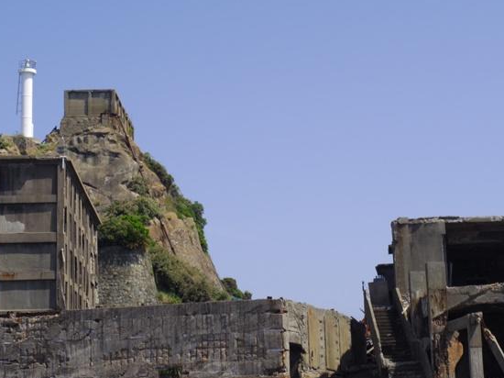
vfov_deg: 18.9
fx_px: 1135
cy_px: 172
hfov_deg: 25.0
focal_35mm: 78
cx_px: 271
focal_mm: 14.5
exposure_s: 1/500
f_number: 5
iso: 100
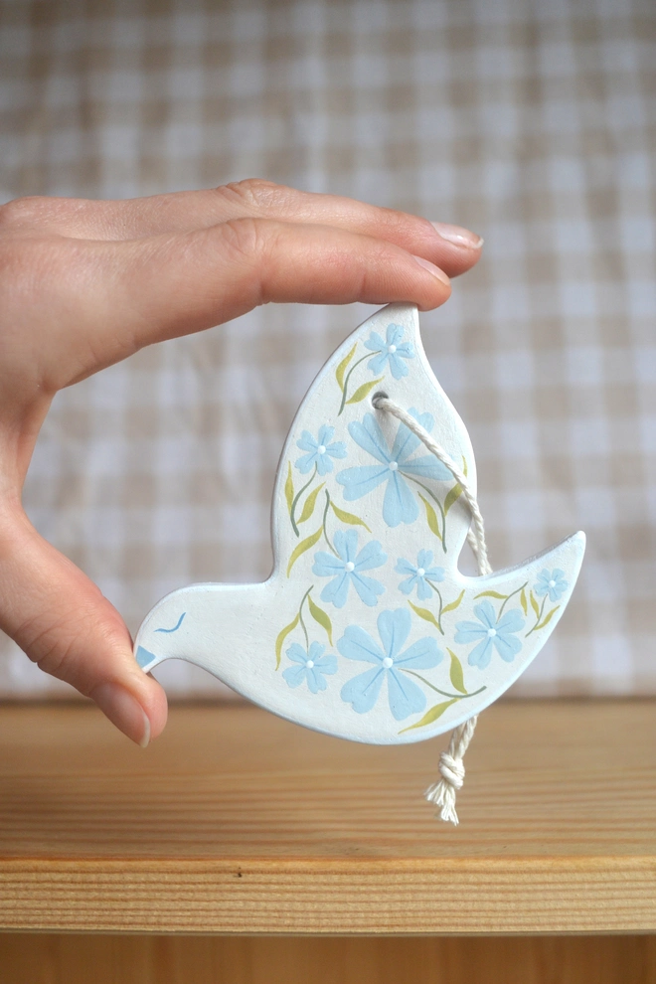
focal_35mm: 36
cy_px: 492
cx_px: 328
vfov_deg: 53.1
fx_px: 984
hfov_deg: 36.9
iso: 400
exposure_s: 1/80
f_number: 4.2
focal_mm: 24
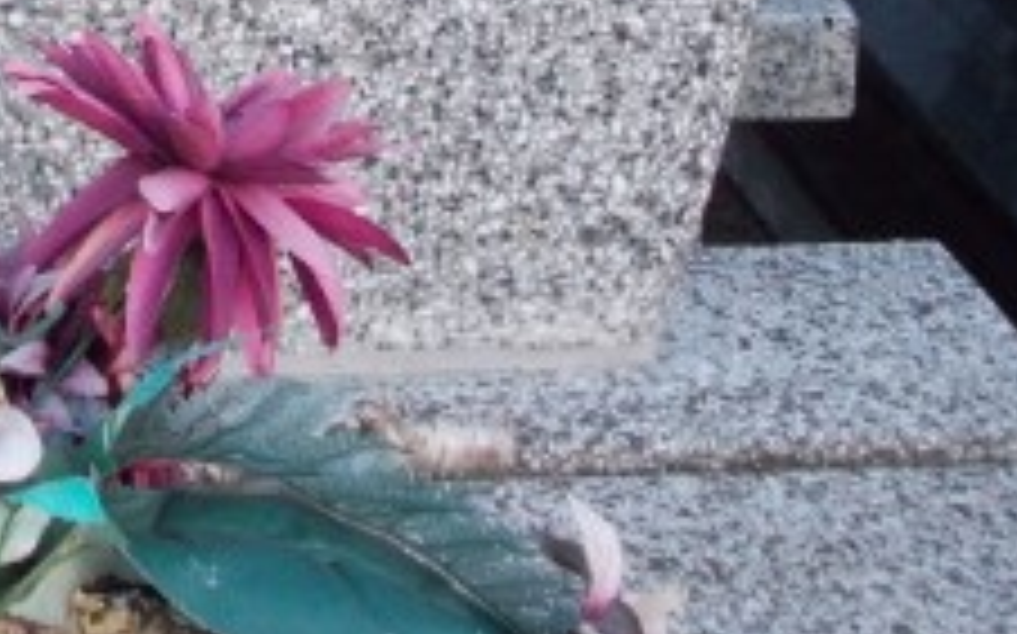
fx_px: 4239
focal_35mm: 153
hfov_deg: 13.3
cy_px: -360
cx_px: -225
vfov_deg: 8.3
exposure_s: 1/250
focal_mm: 7.2
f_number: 3.6
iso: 200
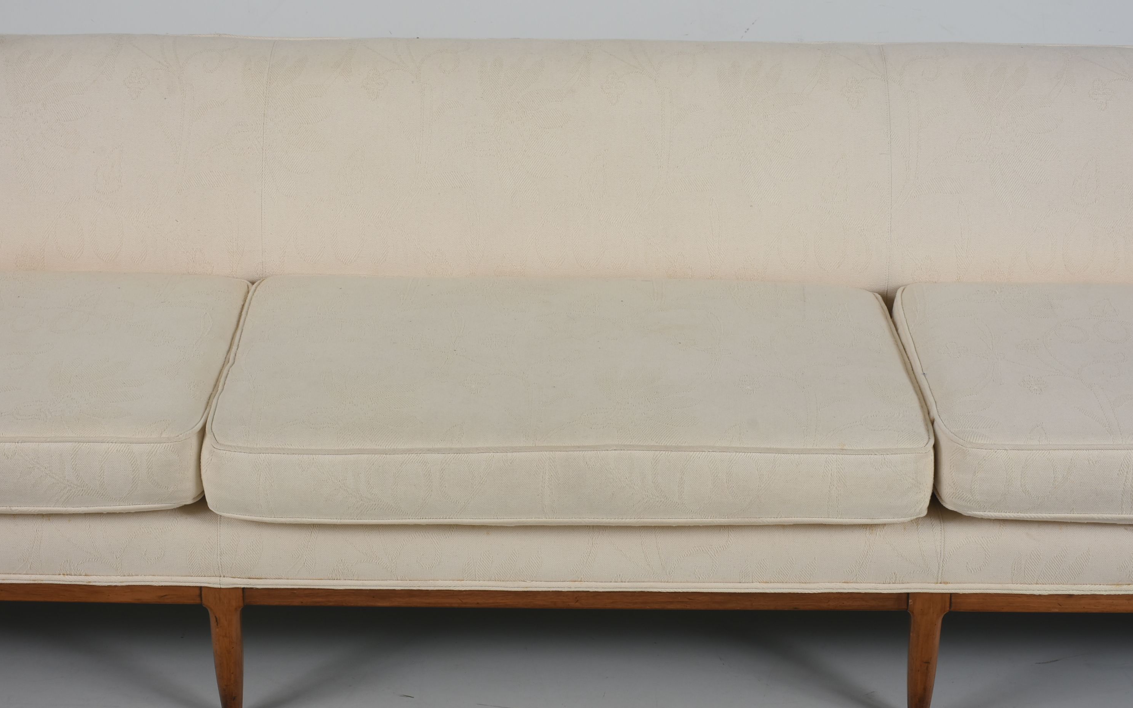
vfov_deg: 18.7
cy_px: 370
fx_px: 2147
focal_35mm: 70
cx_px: 565
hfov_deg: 29.6
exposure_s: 1/200
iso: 200
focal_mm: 45
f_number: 14
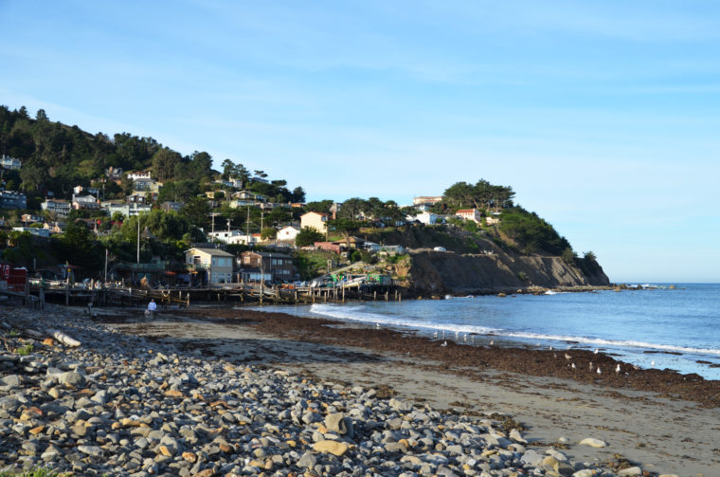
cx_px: 360
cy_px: 238
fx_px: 868
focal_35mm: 44
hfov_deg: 45.1
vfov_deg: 30.7
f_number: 8
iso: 100
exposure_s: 1/250
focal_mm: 29
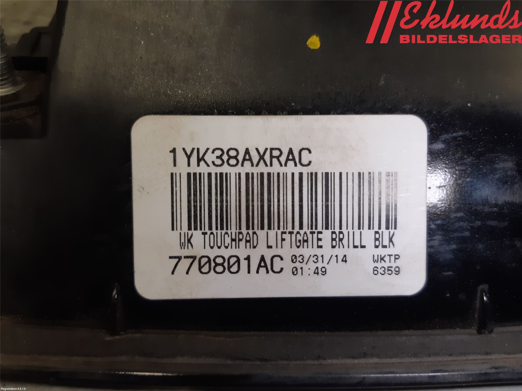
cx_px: 261
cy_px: 196
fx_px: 392
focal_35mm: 26
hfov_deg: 67.3
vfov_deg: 53.1
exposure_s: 1/100
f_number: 1.7
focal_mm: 3.93
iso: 80
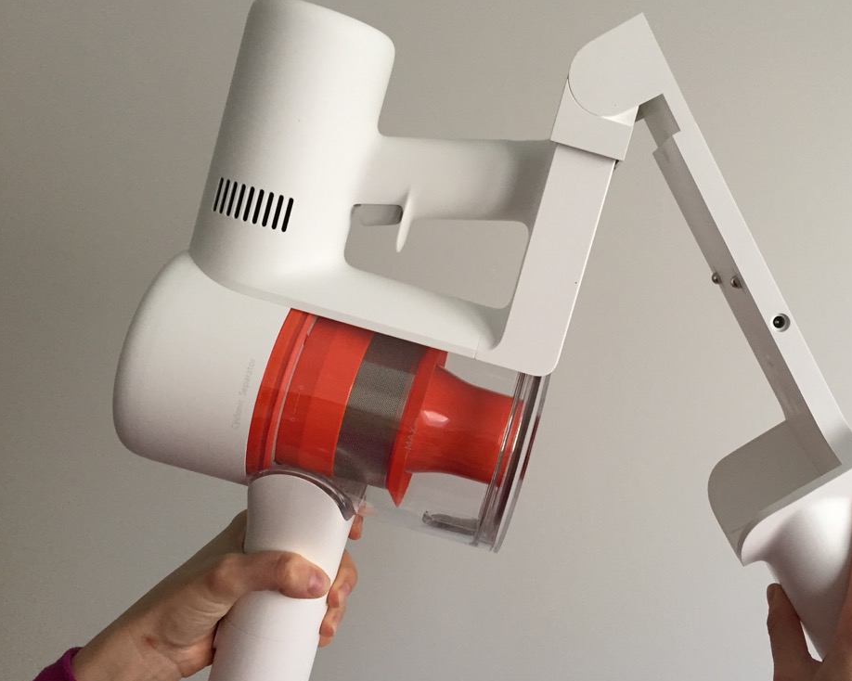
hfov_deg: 48.4
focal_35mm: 37
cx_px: 552
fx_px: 933
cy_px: 326
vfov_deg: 40.1
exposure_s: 1/33
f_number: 2.2
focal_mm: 4.15
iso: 80
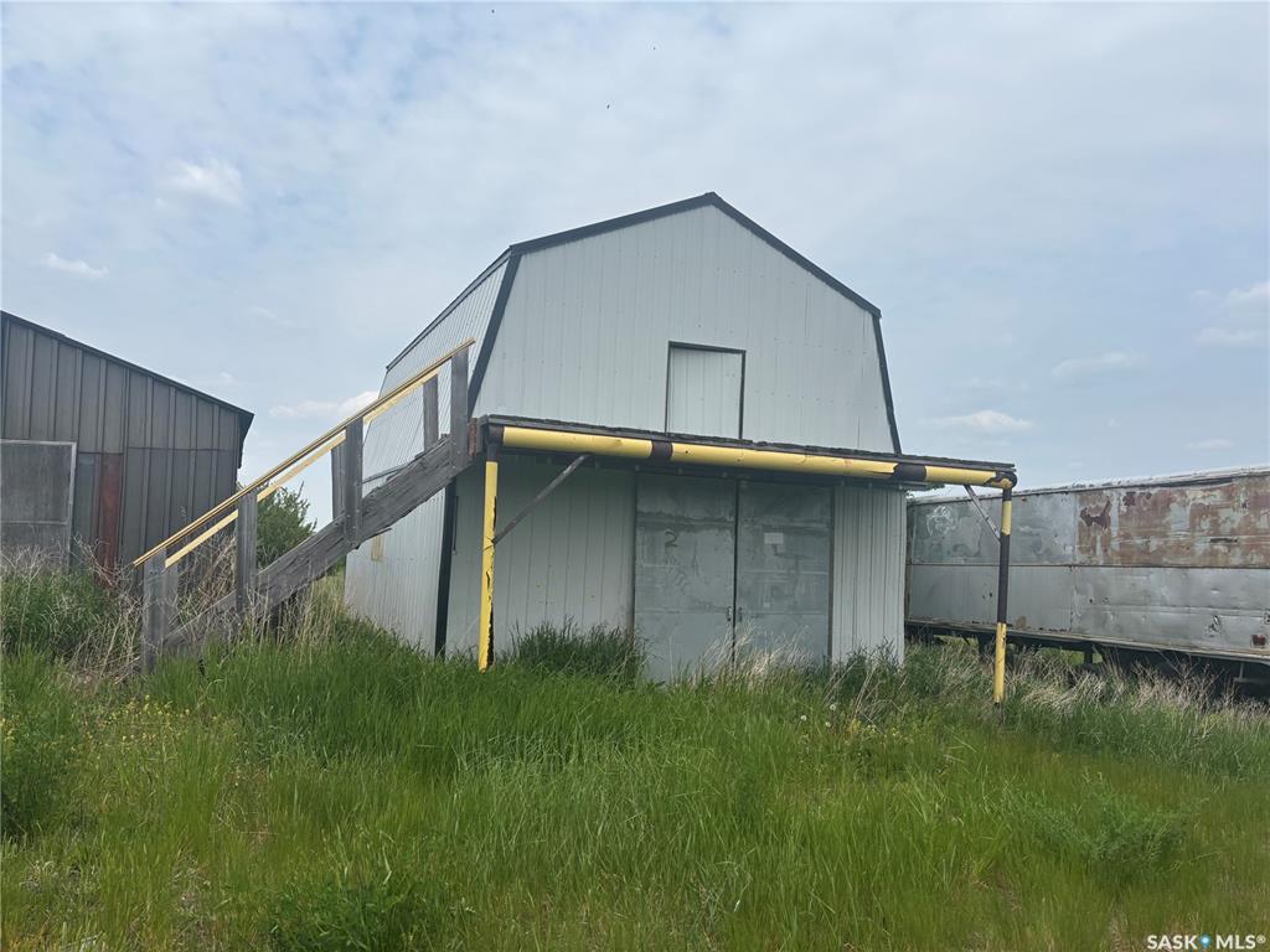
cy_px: 476
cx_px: 635
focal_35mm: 26
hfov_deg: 67.3
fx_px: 954
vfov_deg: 53.1
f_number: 1.6
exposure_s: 1/5076
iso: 50
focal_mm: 5.96
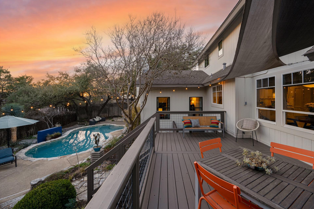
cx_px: 167
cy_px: 97
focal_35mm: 15
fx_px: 131
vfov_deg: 77.2
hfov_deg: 100.3
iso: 800
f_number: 8
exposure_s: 1/500
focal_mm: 14
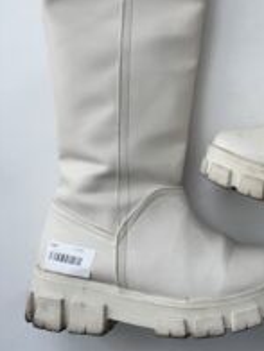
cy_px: 66
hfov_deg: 27.9
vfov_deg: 37.4
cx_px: 266
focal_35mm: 49
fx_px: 498
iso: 64
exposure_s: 1/204
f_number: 1.78
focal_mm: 6.76
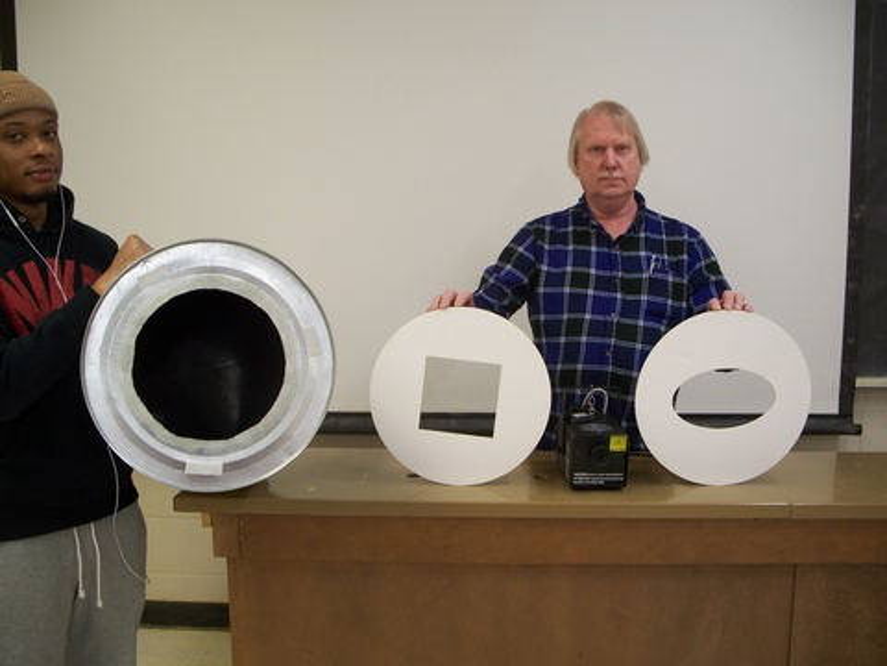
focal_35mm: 37
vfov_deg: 38.7
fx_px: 948
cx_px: 444
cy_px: 333
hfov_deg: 50.1
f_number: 2.8
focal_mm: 7.8
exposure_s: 1/30
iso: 80
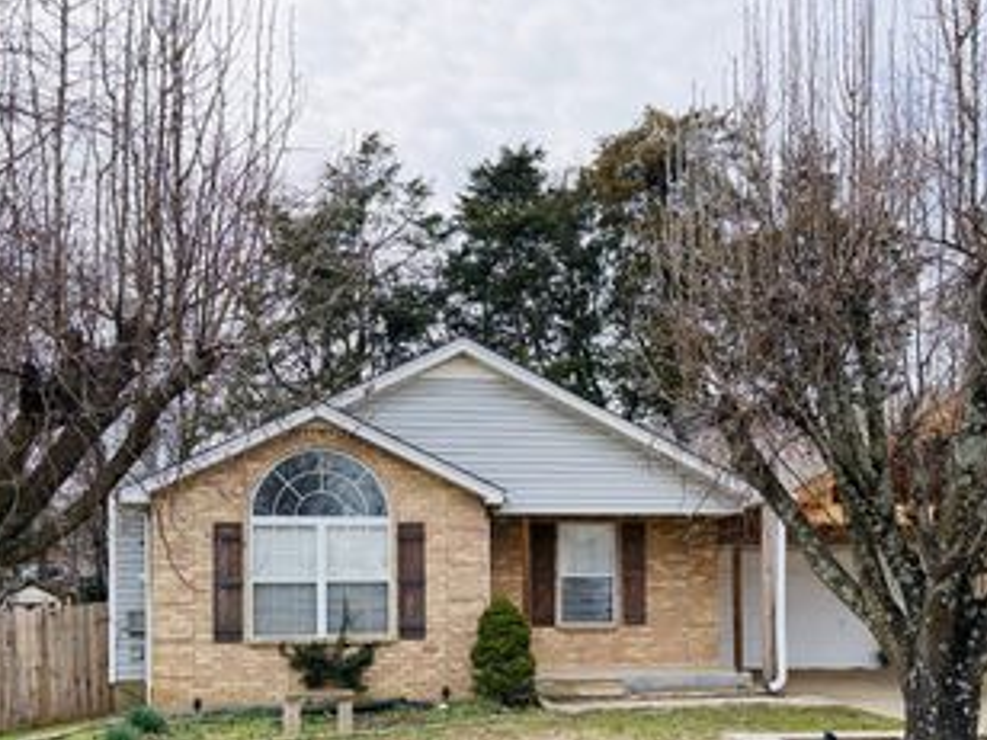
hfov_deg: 47.9
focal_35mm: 39
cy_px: 575
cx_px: 510
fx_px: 1112
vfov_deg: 35.8
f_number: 1.78
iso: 100
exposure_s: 1/3021
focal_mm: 6.76
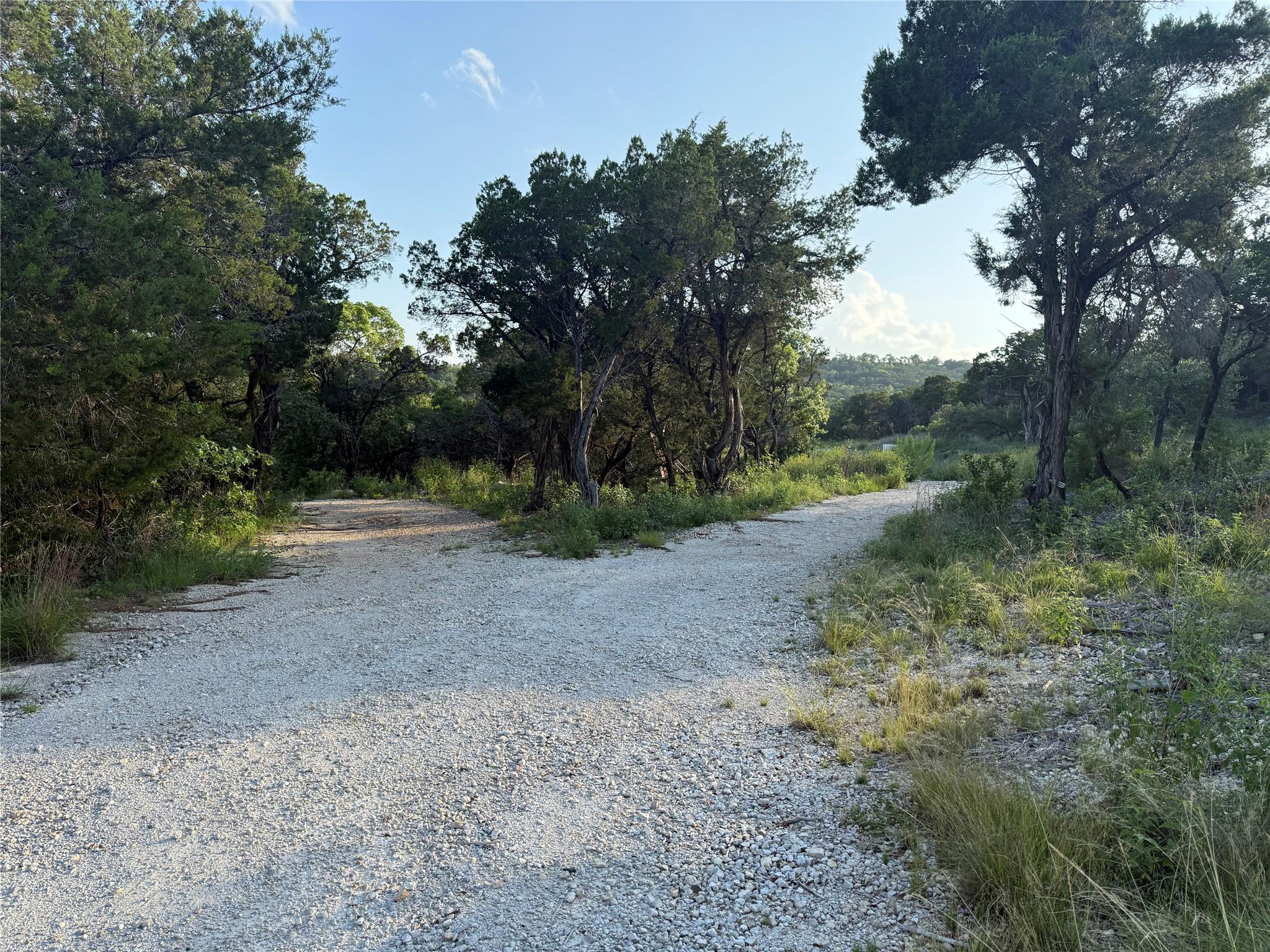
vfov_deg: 56.8
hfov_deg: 71.6
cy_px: 476
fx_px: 881
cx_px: 635
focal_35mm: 24
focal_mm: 6.76
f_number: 1.78
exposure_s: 1/1585
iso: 100
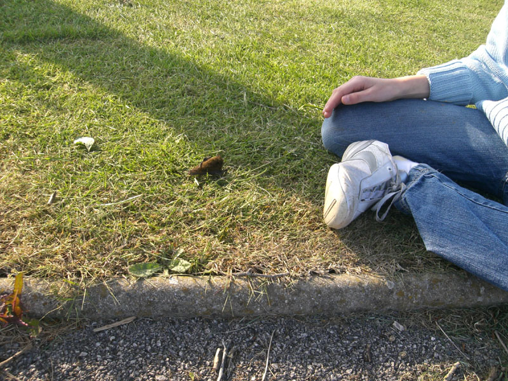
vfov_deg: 37.7
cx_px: 254
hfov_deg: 49.0
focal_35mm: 38
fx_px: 558
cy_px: 190
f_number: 3.1
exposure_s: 1/200
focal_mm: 6.3
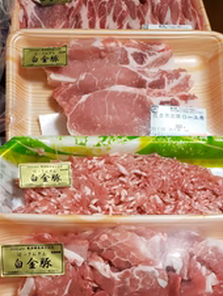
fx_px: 394
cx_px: 81
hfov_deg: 31.4
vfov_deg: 39.4
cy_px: 241
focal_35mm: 46
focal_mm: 4.3
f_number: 2.4
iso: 320
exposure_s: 1/33
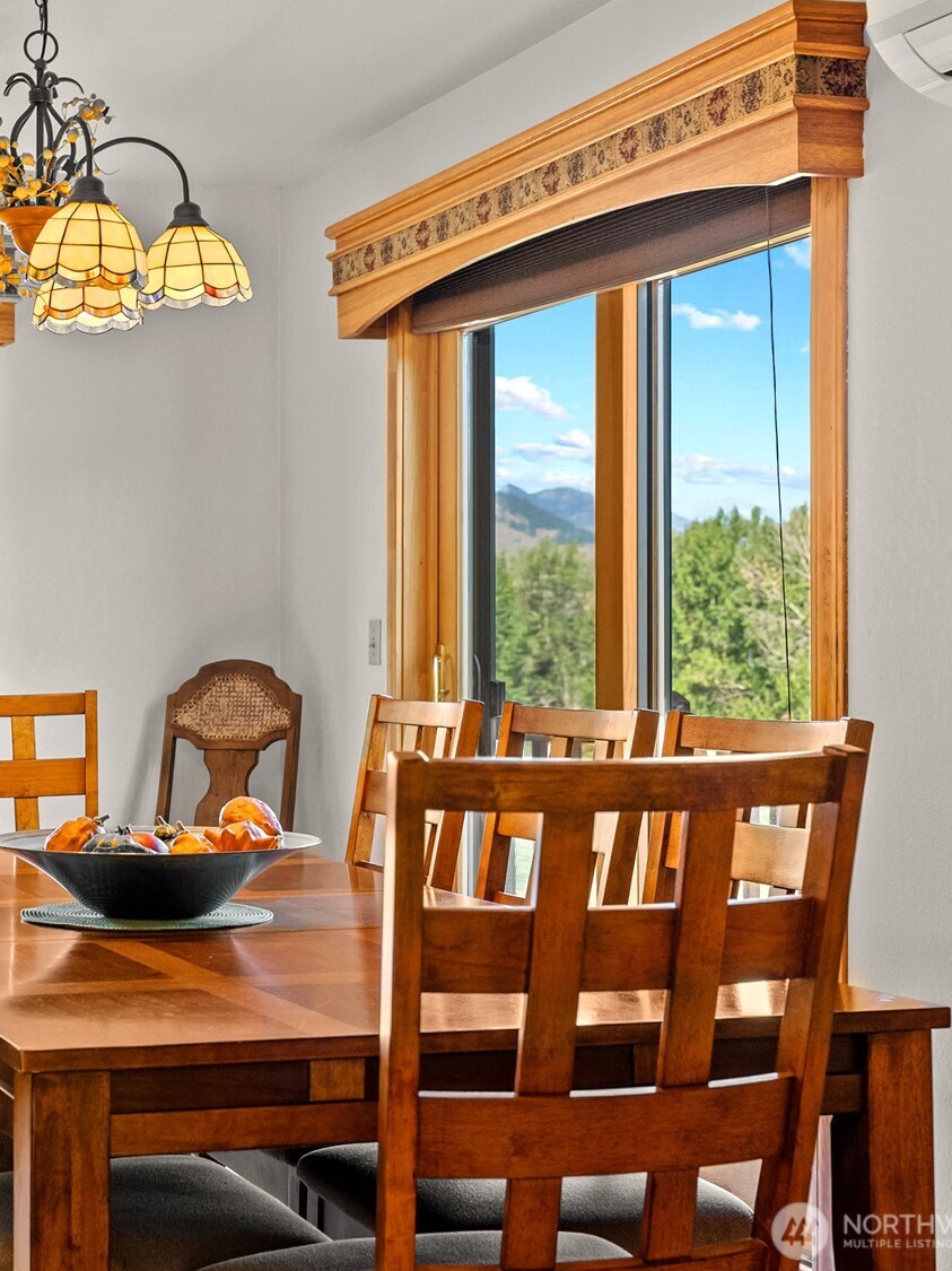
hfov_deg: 24.4
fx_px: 2133
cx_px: 90
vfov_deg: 33.2
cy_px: 635
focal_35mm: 58
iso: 400
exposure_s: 1/5
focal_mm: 40.1
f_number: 5.6
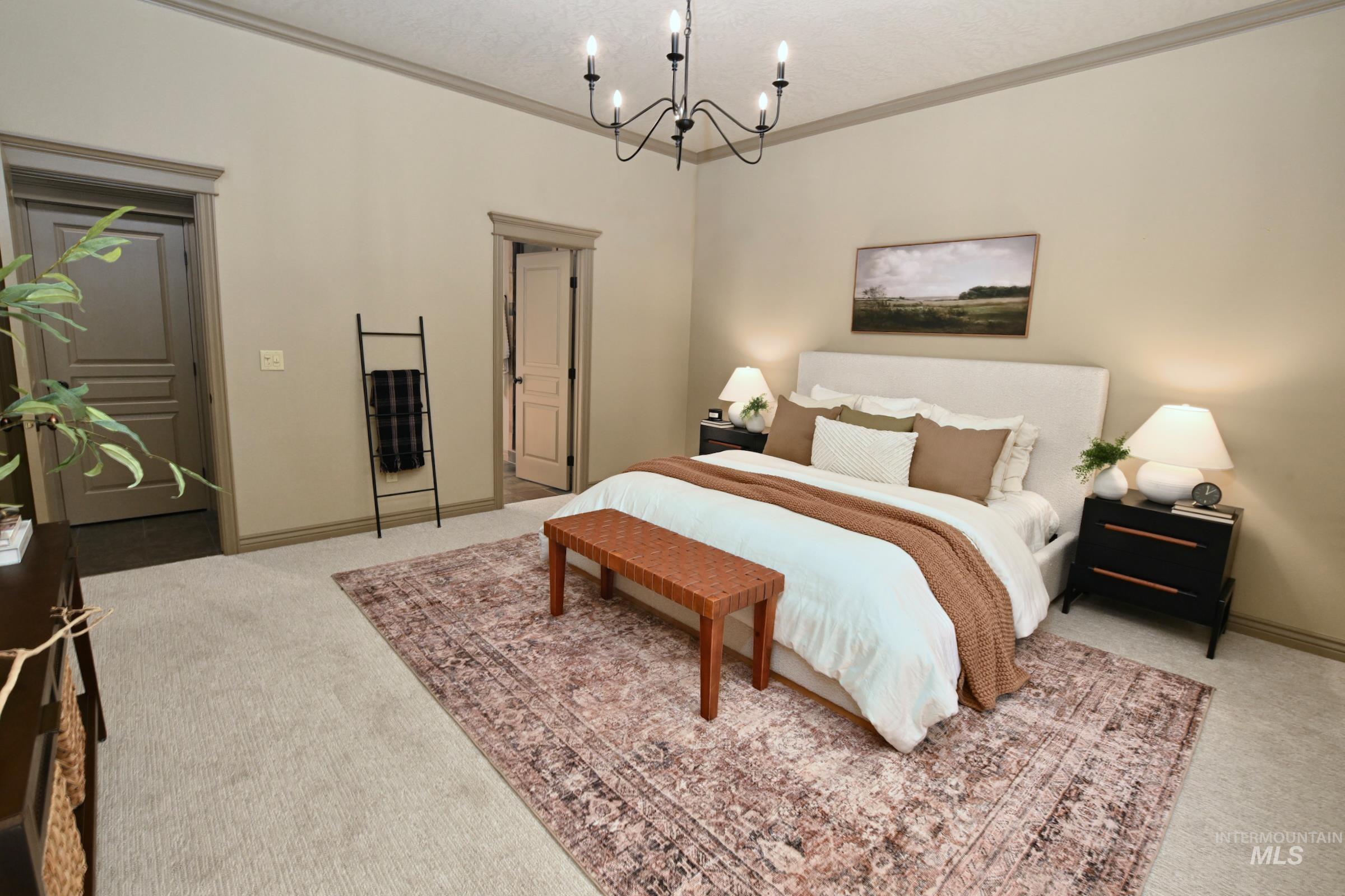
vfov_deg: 77.3
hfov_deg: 100.4
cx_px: 672
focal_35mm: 15
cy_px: 448
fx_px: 560
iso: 400
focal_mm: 10
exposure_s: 1/125
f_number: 7.1
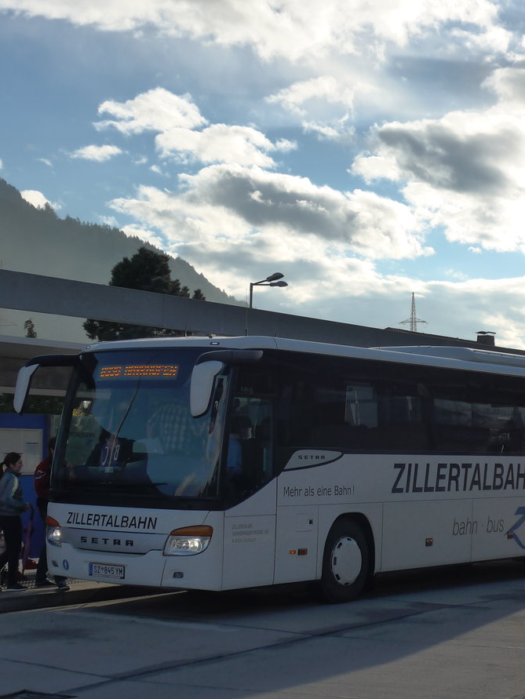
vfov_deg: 27.8
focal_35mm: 70
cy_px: 347
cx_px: 319
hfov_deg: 21.0
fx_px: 1415
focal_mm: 10.7
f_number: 3.3
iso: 160
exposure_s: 1/2000
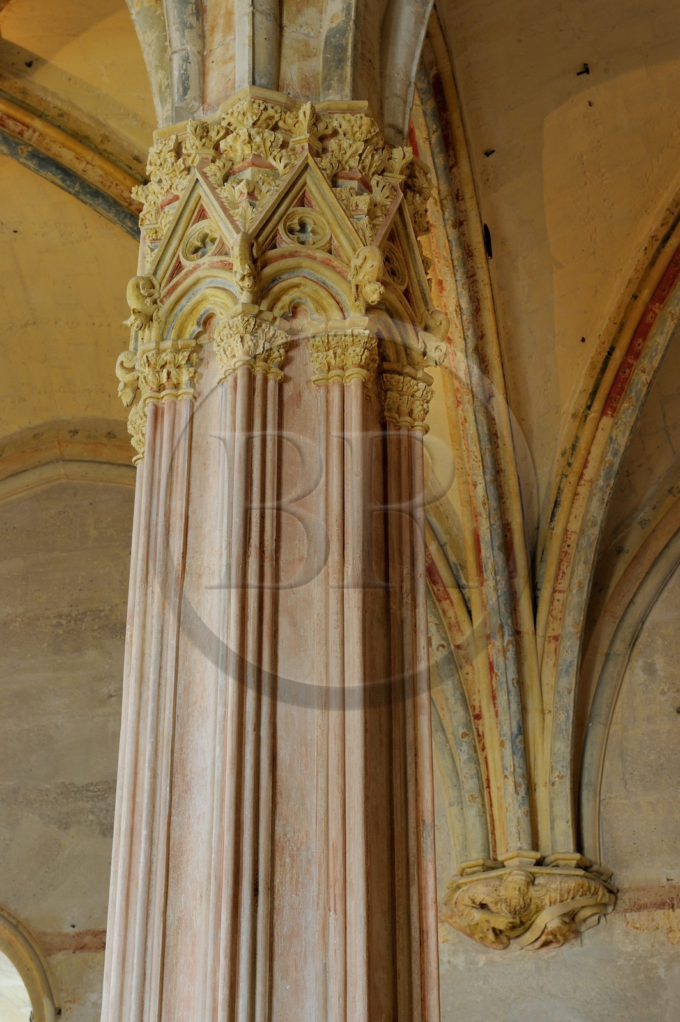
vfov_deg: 28.9
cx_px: 340
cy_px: 511
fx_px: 1987
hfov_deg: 19.4
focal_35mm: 70
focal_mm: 70
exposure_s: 3
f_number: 10
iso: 200
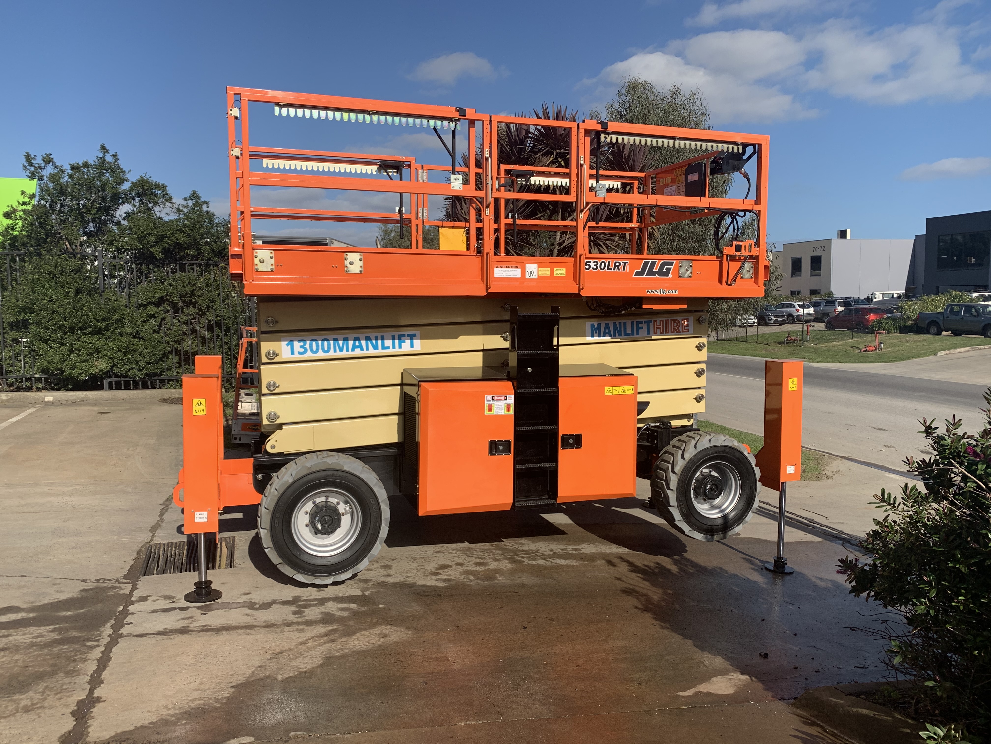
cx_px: 496
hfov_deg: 67.3
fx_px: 744
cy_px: 372
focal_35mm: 26
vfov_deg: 53.1
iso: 25
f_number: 1.8
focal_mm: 4.25
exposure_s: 1/2755
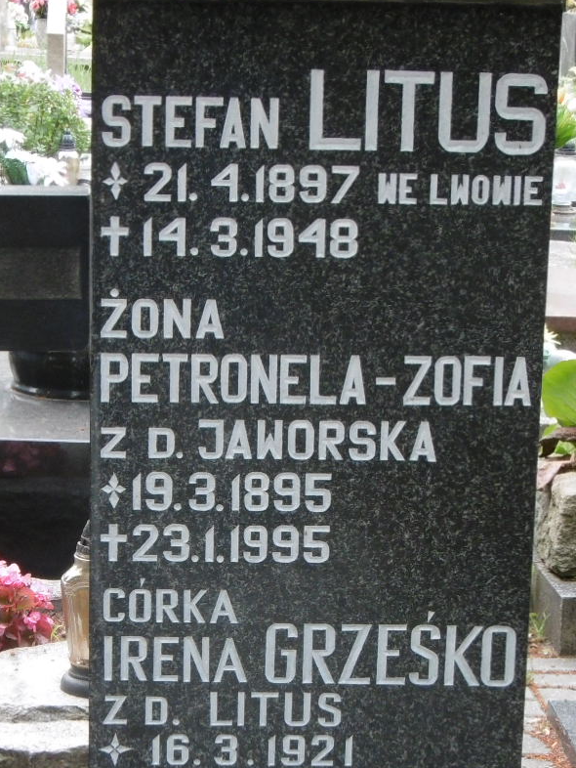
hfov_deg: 13.2
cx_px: 232
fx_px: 2484
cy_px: 574
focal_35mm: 112
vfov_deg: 17.5
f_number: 3.8
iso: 100
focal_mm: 7.7
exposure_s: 1/80
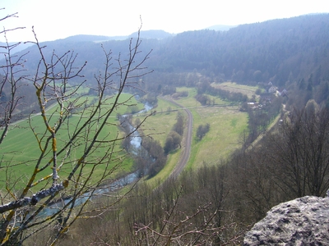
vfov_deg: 40.7
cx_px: 164
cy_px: 123
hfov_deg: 52.6
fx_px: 333
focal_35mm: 35
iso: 80
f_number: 5.6
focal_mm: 5.8
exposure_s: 1/160
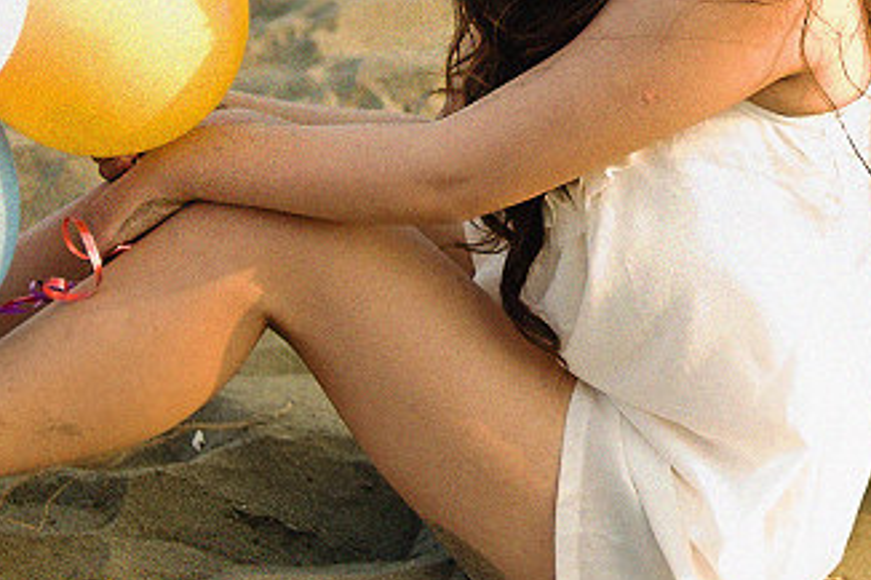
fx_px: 2660
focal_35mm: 110
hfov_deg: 18.3
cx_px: 761
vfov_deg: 12.2
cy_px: -98
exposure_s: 1/250
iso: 100
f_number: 2.2
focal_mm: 35
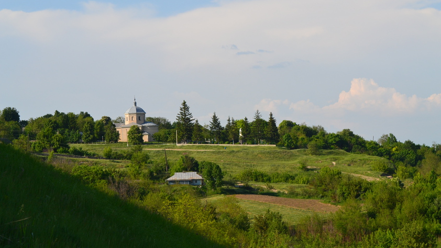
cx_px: 222
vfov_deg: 10.9
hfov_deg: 19.3
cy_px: 120
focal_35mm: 111
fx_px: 1298
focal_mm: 70
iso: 400
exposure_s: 1/400
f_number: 11
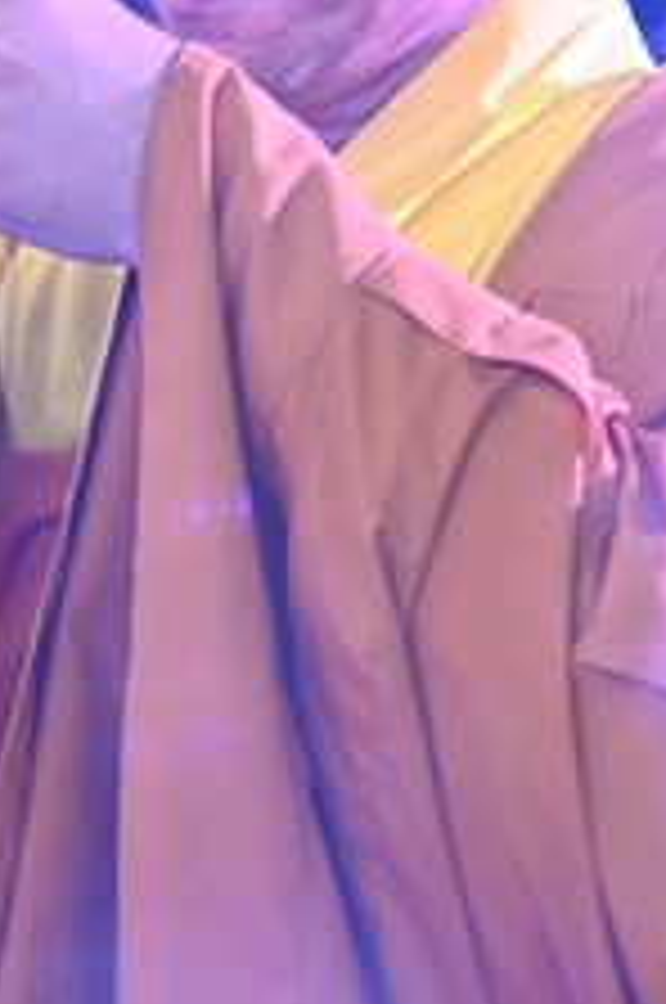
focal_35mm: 140
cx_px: 288
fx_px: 3897
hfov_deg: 9.8
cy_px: 162
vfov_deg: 14.6
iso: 4000
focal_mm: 48
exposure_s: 1/60
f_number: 4
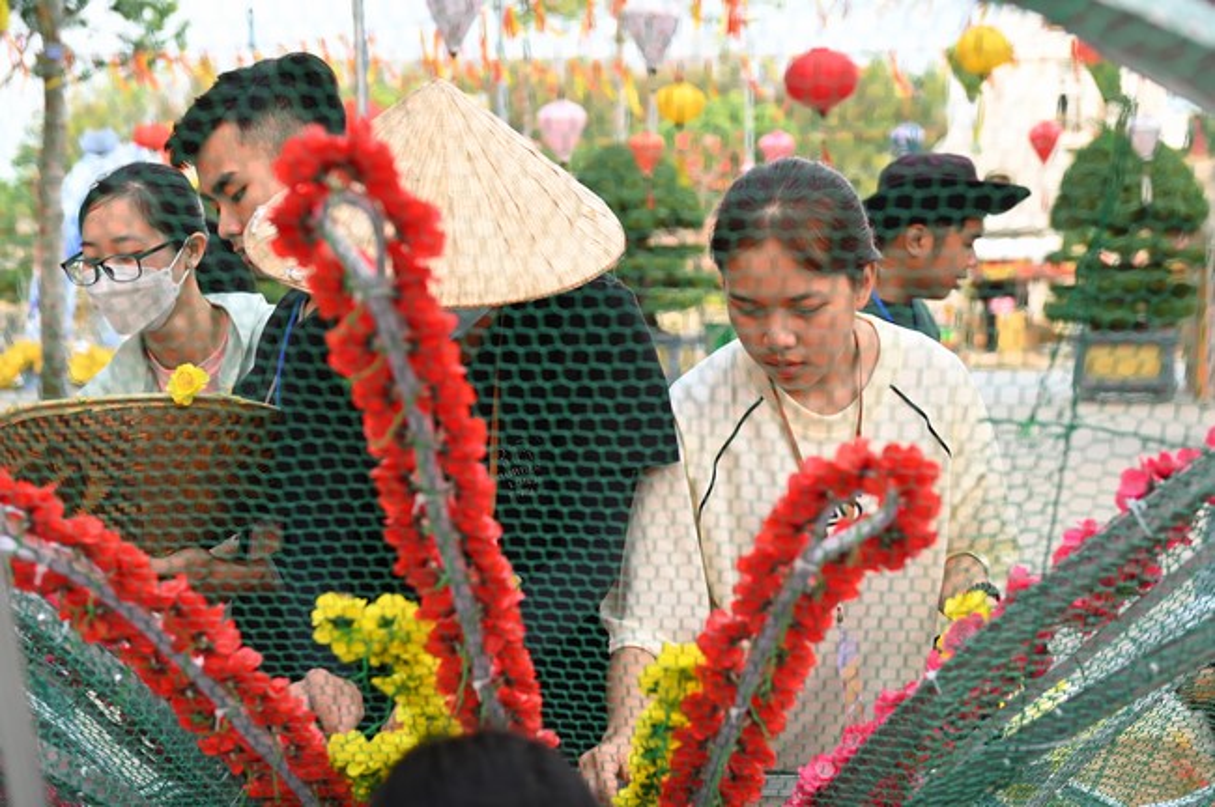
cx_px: 608
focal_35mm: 52
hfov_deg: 38.2
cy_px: 404
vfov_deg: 25.9
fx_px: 1753
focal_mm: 52
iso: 200
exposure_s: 1/60
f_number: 4
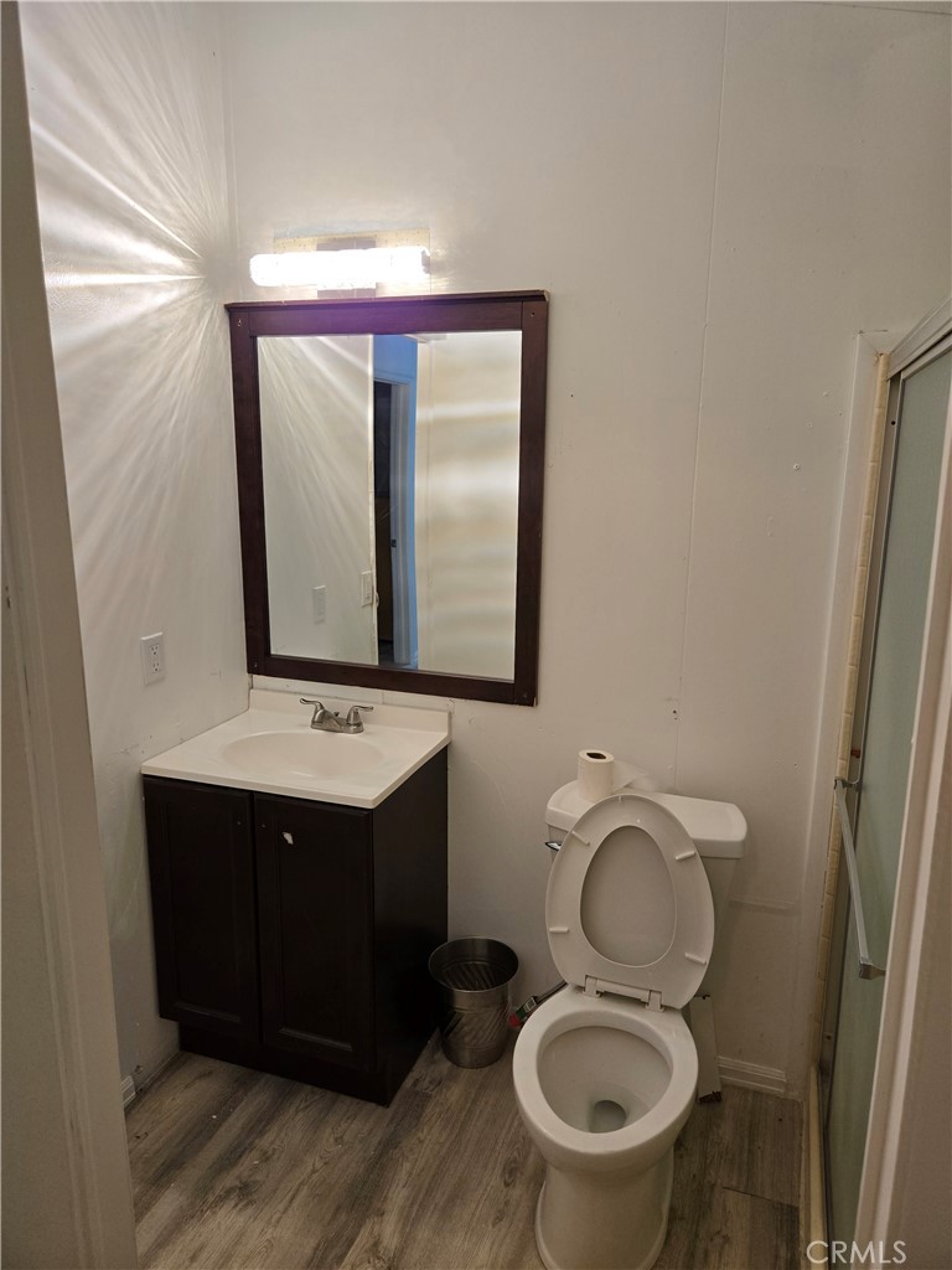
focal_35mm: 23
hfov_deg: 58.9
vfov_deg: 73.9
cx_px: 476
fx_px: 843
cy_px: 635
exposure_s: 1/120
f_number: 1.8
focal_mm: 5.4
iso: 100
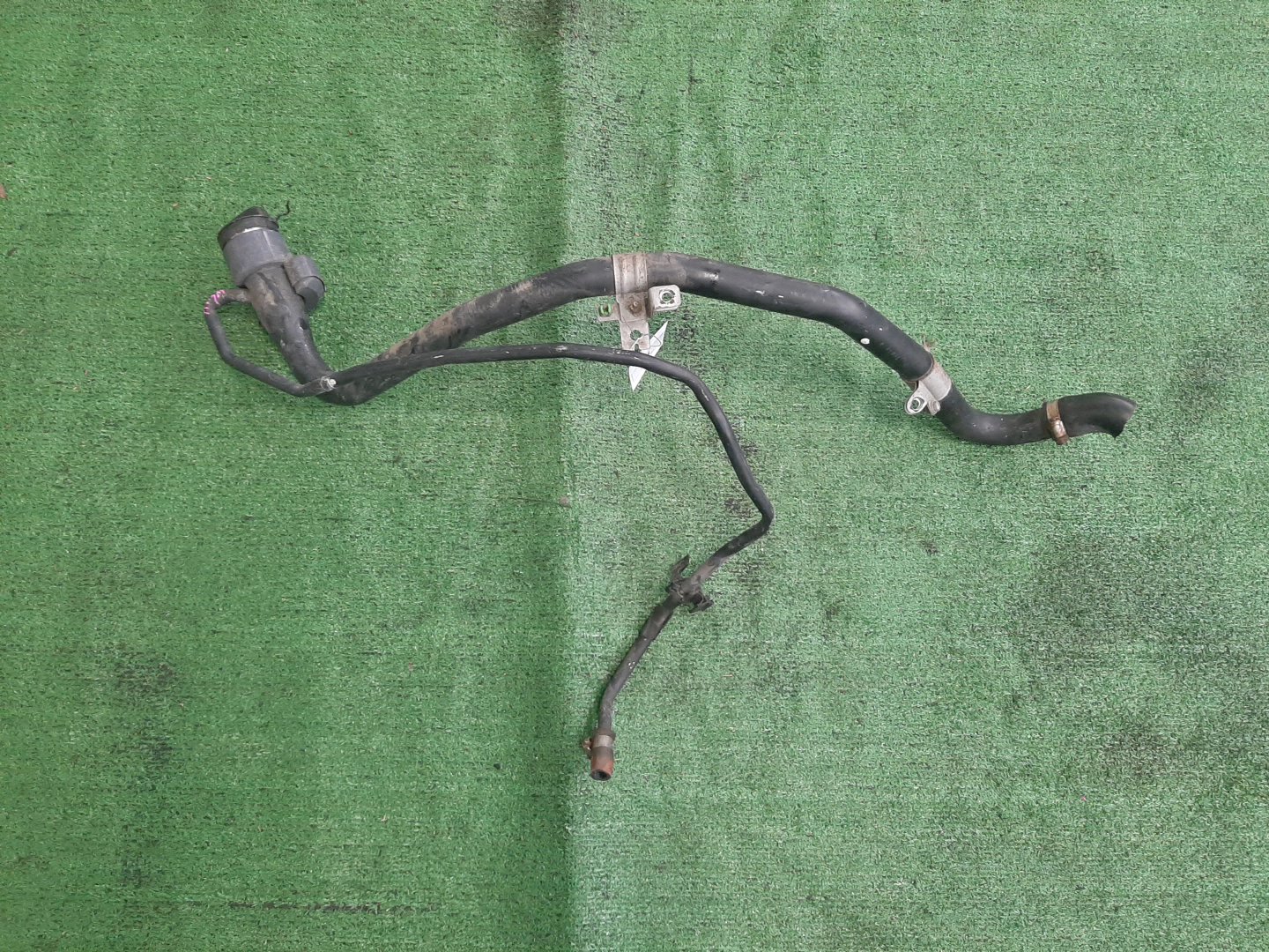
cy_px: 476
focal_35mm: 26
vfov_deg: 53.1
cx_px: 634
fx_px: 953
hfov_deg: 67.3
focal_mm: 3.93
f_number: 1.7
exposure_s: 1/50
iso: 186
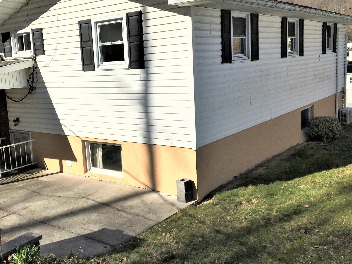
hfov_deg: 47.5
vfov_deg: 36.8
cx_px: 136
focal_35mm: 39
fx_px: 397
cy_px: 116
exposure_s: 1/3663
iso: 25
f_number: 2.2
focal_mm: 4.15
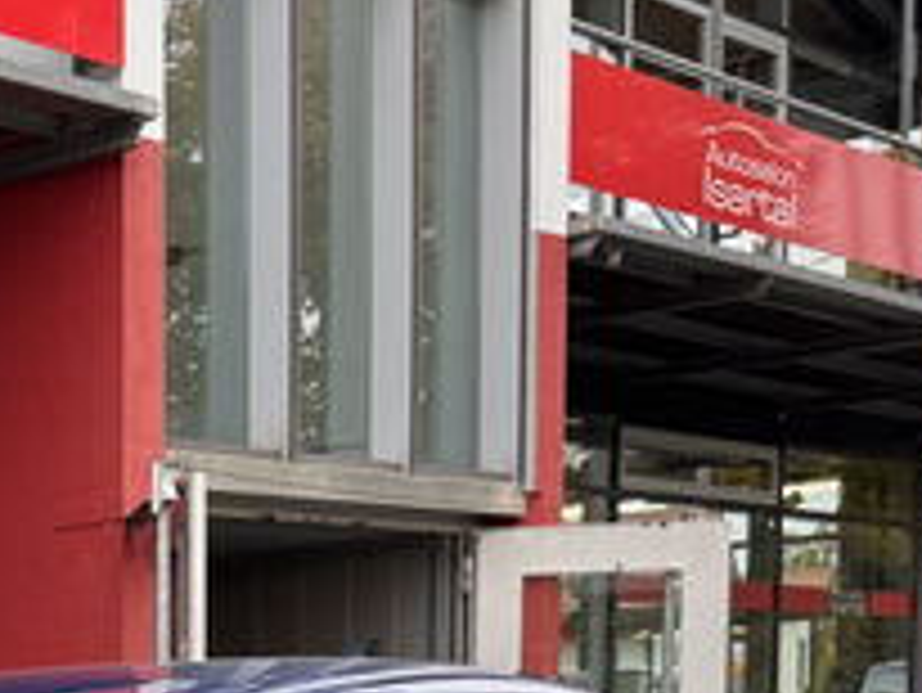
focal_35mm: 90
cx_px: -162
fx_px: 2399
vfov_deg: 15.1
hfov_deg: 20.5
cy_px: 1062
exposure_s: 1/121
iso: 80
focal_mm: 6.76
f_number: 1.78
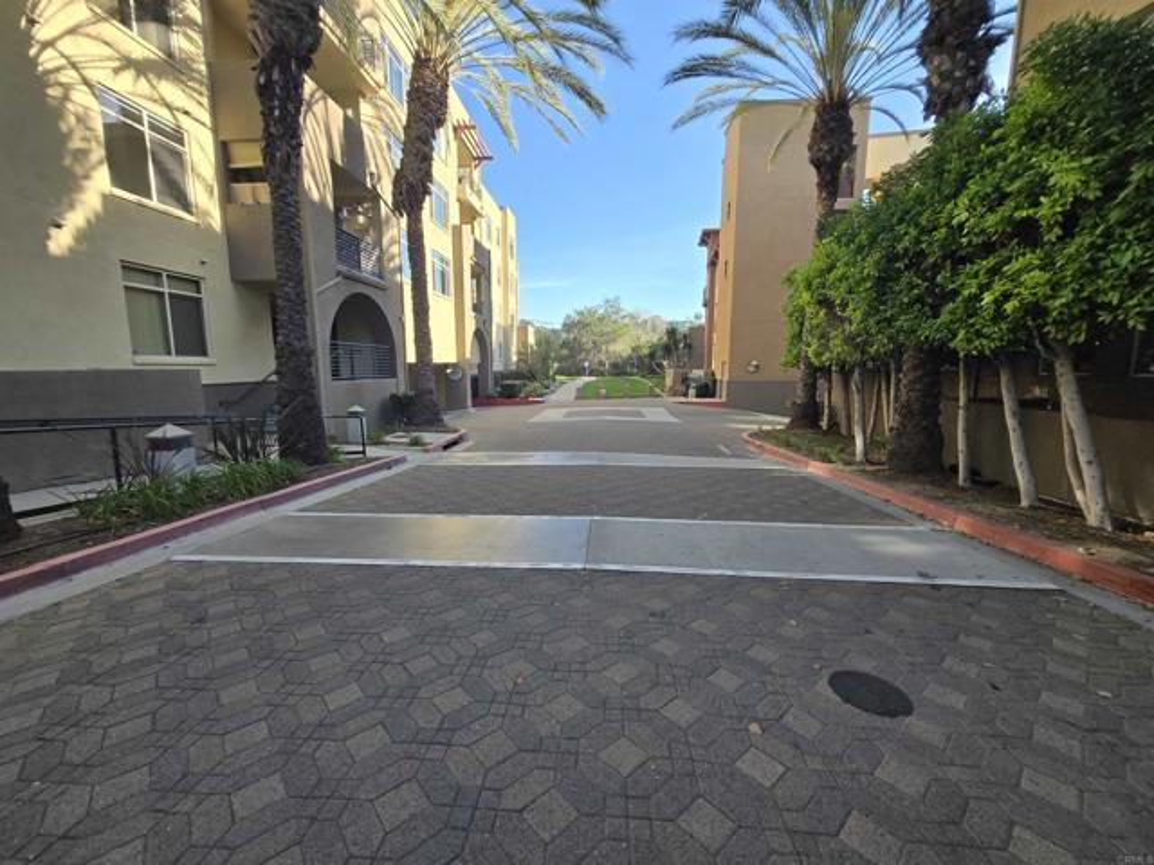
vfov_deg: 89.9
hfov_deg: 106.2
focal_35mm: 13
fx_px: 433
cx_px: 577
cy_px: 432
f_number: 2.2
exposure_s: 1/297
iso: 25
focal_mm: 1.7
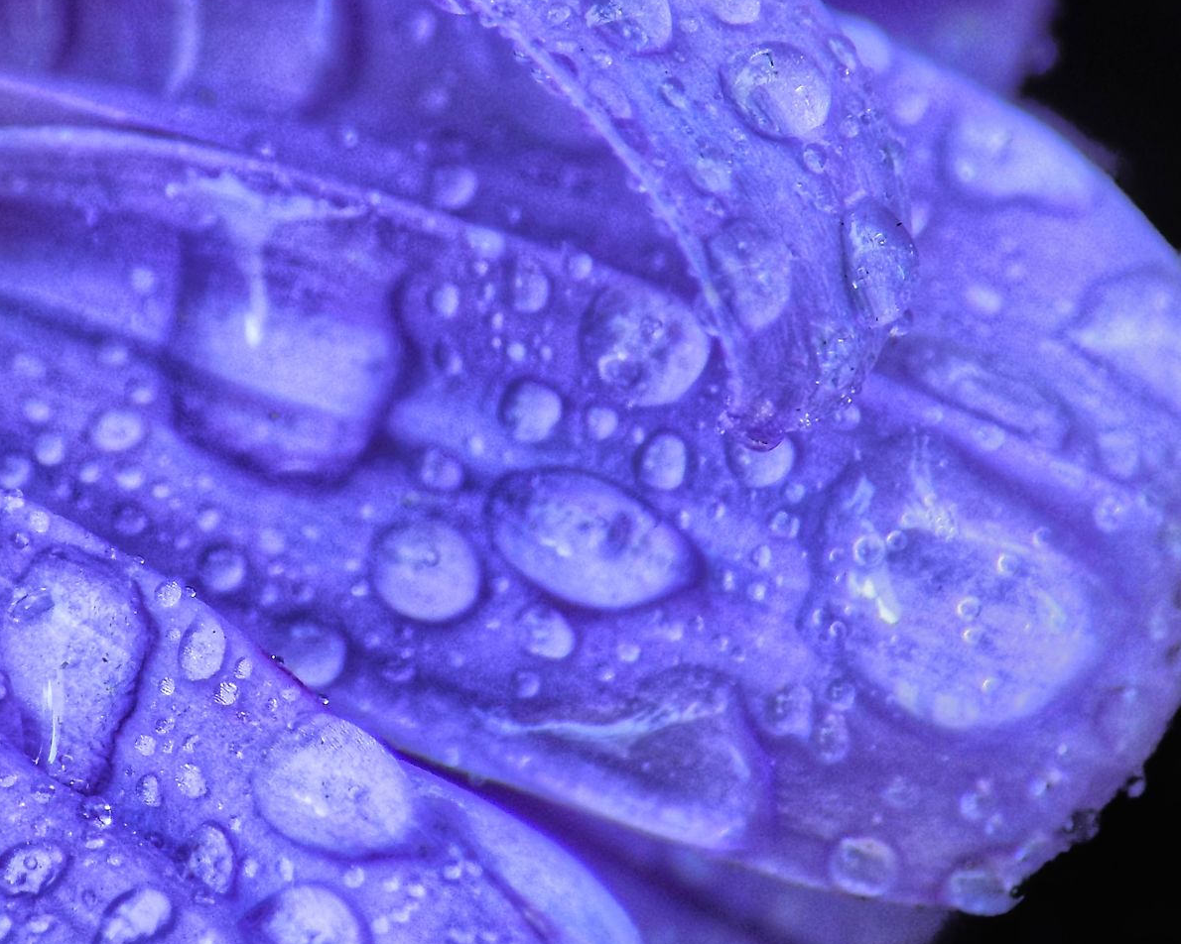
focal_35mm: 374
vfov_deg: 4.1
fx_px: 13072
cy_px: 406
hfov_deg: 5.2
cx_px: 173
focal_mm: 33.7
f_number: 5.4
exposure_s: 1/50
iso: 80
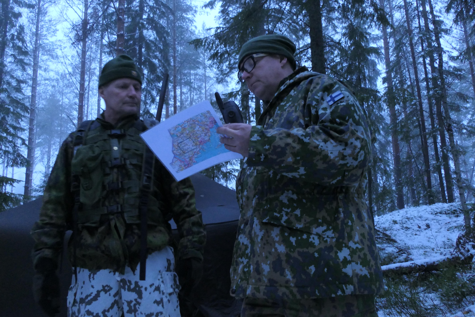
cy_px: 158
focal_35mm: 31
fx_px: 409
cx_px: 238
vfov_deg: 42.3
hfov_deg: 60.3
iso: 1600
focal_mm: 11.5
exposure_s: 1/20
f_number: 3.1
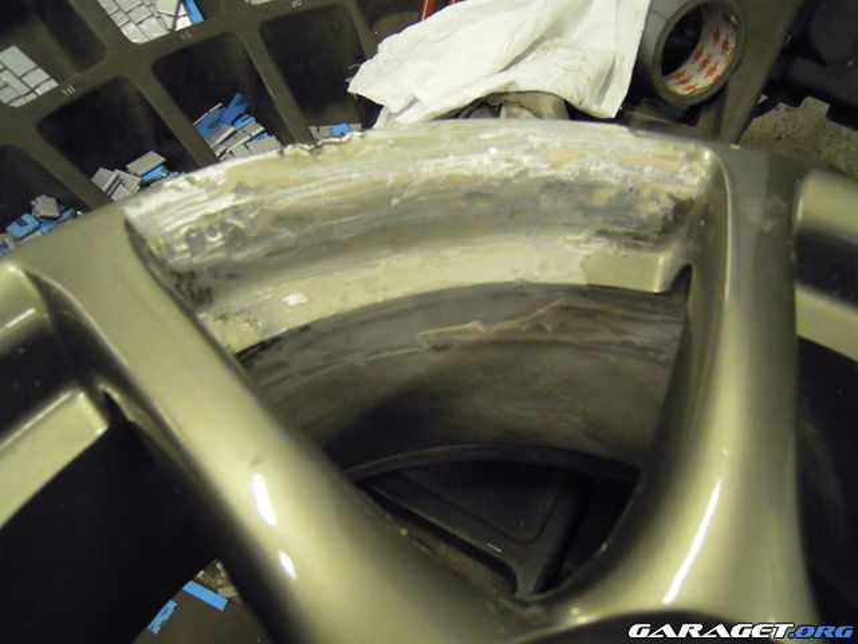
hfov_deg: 63.4
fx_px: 694
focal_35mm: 28
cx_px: 429
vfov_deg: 49.7
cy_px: 322
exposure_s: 1/60
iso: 800
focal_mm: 5
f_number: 2.7
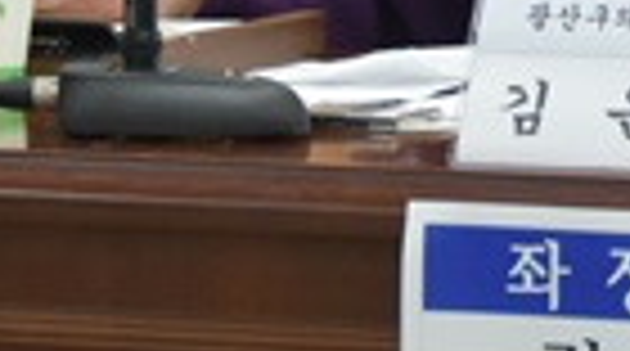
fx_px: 14017
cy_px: -632
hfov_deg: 2.6
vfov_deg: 1.4
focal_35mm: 841
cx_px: 864
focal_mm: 112
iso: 2500
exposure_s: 1/125
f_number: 5.3
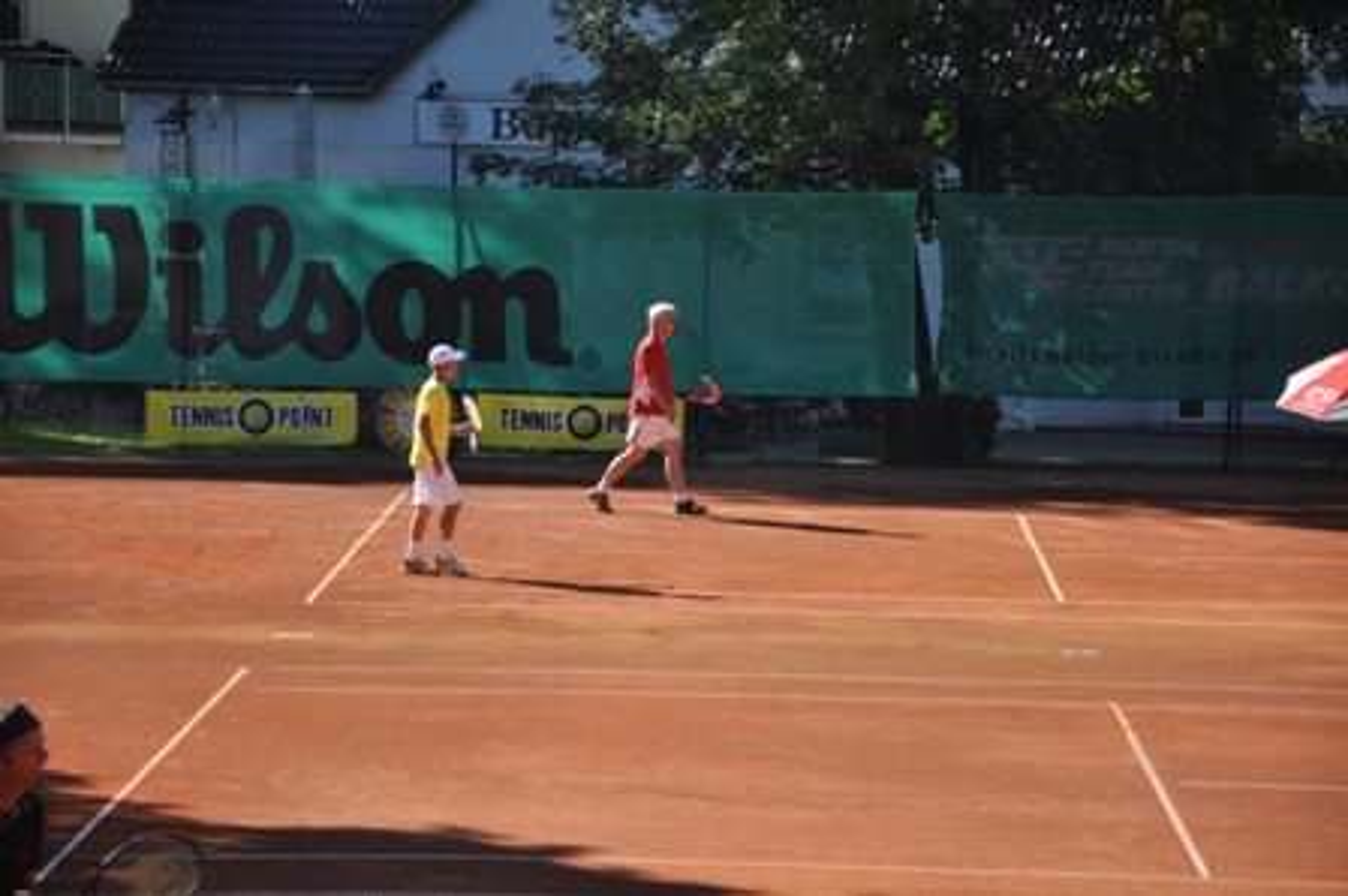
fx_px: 5893
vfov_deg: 8.7
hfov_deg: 13.0
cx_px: 674
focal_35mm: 158
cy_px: 448
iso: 450
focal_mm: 105
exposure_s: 1/1000
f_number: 5.6
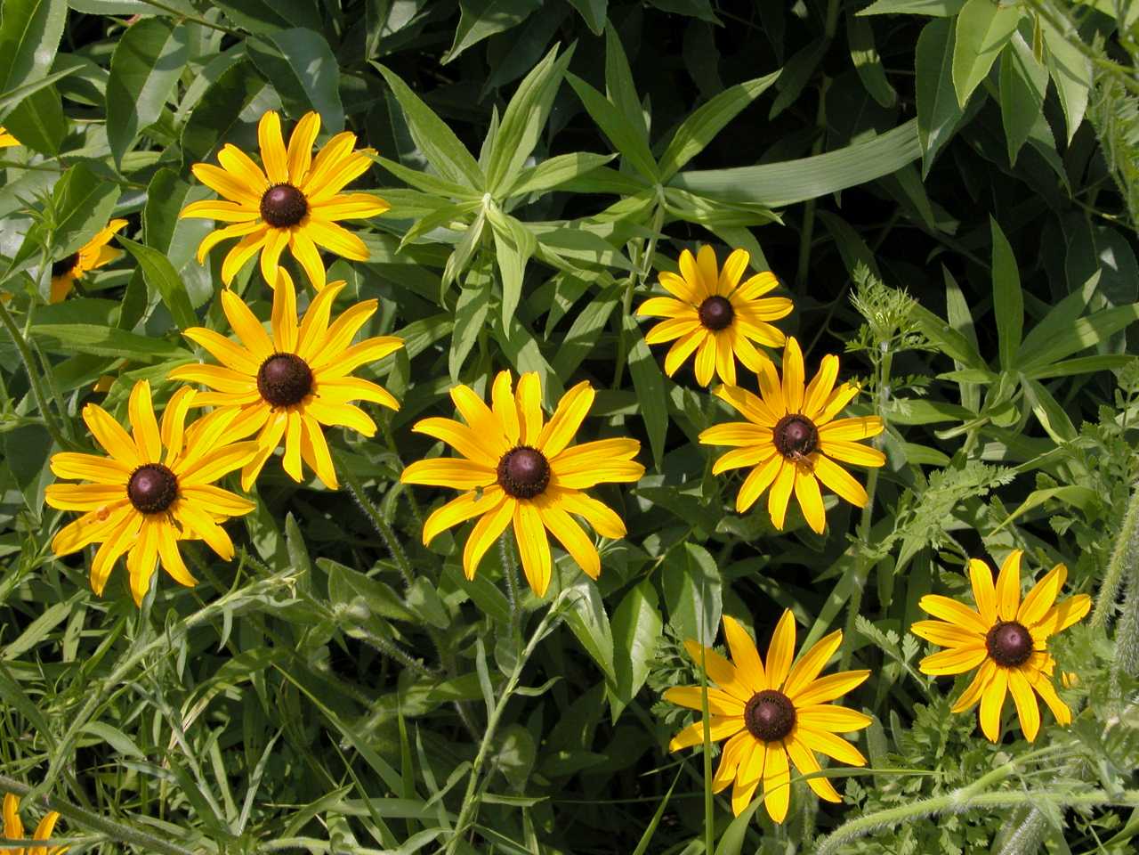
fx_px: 1645
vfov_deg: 29.1
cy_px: 428
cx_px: 570
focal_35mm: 50
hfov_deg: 38.2
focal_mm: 12.7
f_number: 7.6
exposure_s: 1/307
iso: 100
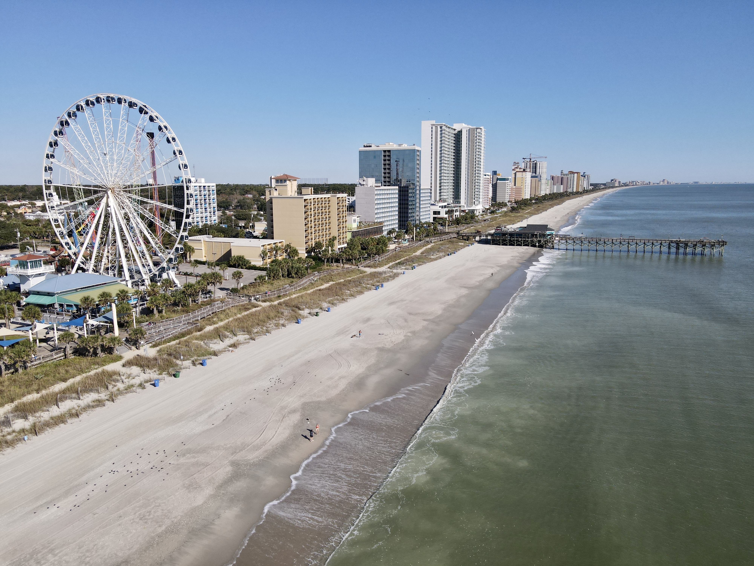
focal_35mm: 24
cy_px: 283
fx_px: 523
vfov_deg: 56.8
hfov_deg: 71.6
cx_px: 377
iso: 100
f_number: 2.8
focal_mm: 4.5
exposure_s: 1/1000
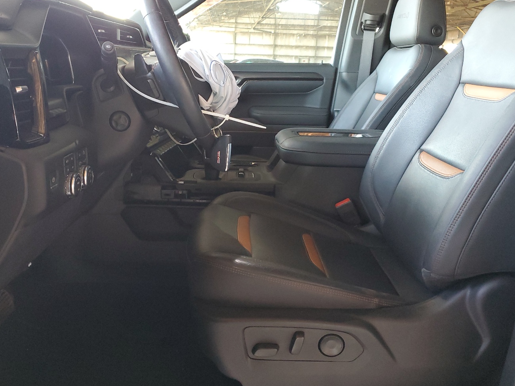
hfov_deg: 56.7
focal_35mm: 32
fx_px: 476
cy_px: 176
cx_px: 228
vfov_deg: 44.1
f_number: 1.5
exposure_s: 1/60.2
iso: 298
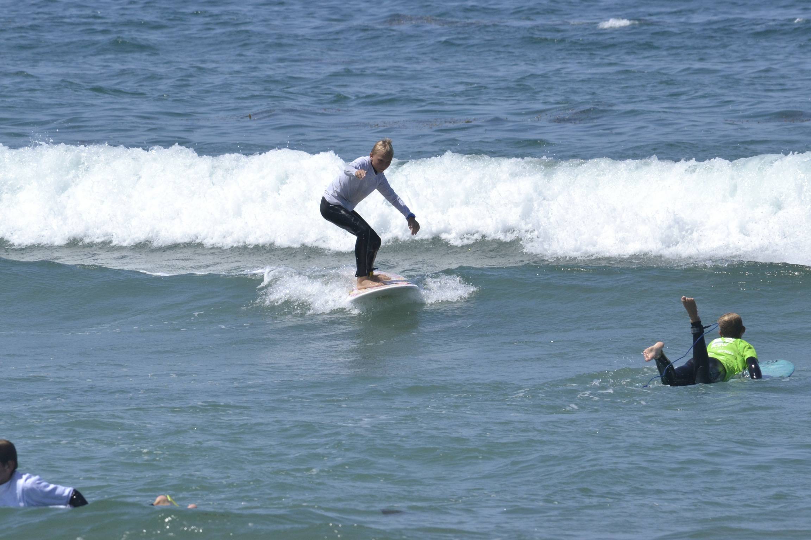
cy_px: 270
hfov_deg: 4.6
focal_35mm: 450
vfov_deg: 3.1
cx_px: 406
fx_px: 10137
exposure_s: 1/1600
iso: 800
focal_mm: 300
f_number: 13
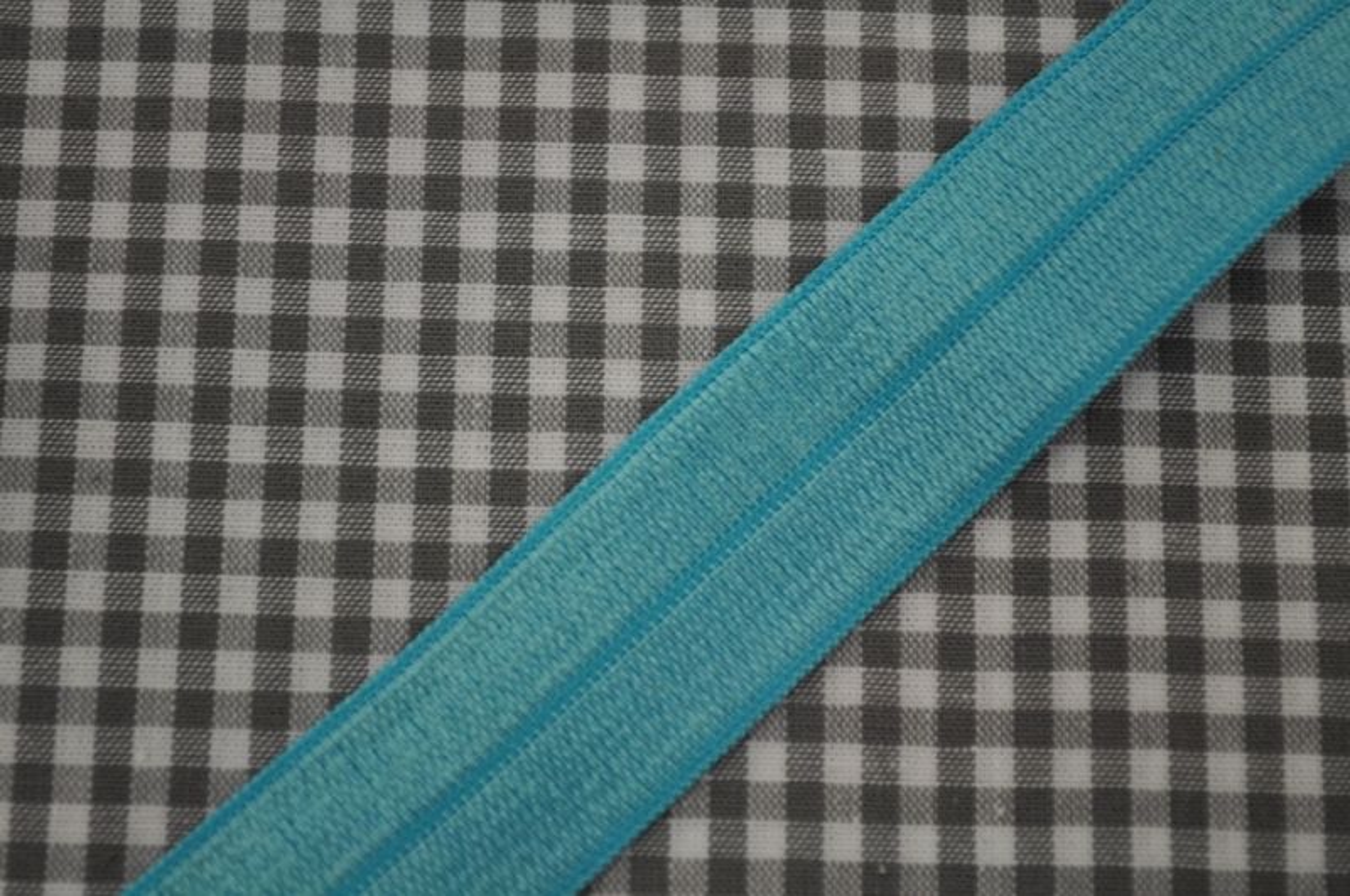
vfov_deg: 18.9
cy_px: 448
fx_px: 2696
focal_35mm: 72
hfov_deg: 28.1
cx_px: 675
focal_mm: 48
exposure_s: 1/60
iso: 400
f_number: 5.3
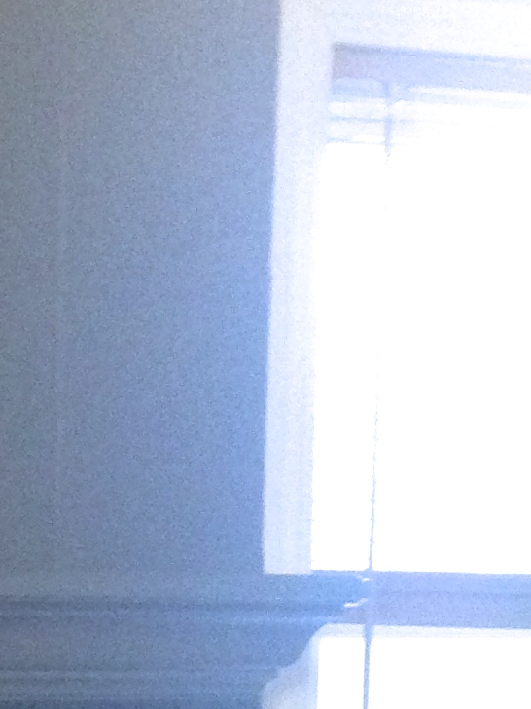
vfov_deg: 12.7
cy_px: 1018
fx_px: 3027
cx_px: -388
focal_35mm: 148
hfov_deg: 9.6
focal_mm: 4.12
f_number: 2.4
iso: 320
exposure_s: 1/20
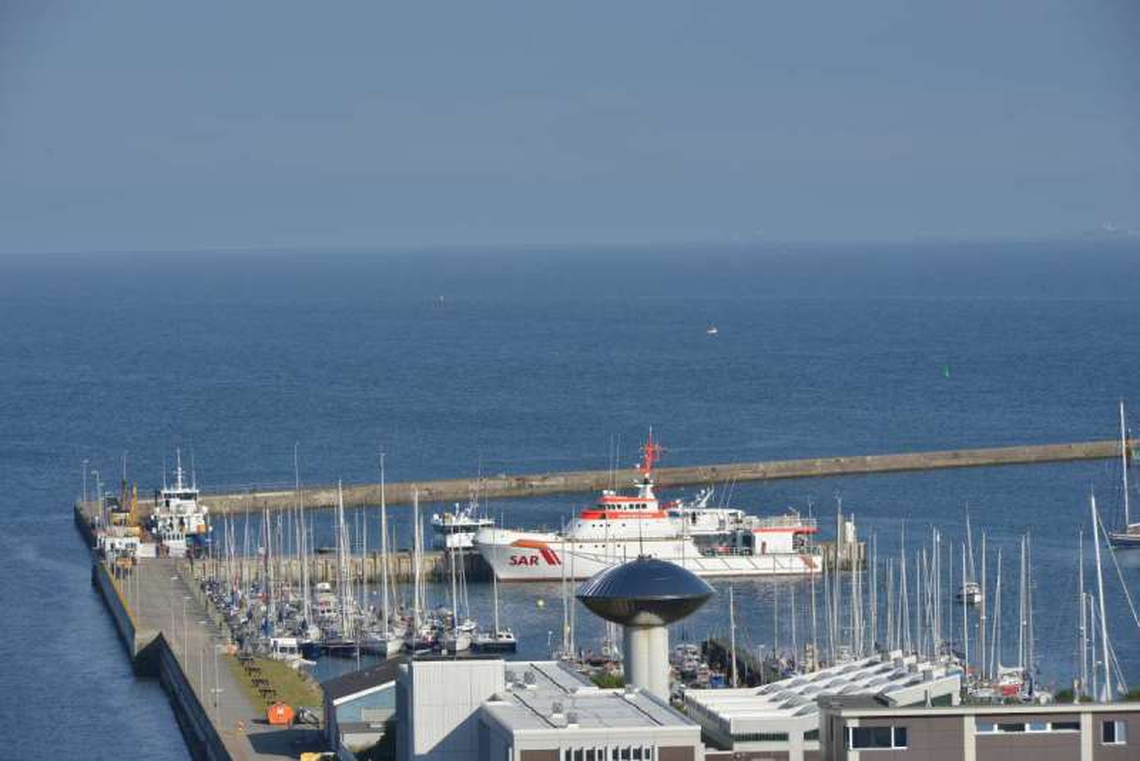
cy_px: 380
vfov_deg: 6.9
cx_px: 570
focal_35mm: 200
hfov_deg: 10.3
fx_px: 6335
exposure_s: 1/200
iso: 125
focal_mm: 200
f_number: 13
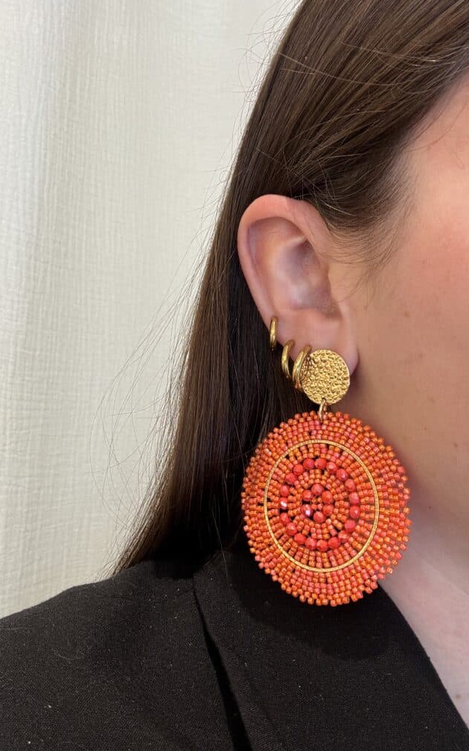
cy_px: 376
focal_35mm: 32
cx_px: 226
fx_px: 655
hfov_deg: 39.4
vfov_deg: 59.7
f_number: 1.9
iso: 50
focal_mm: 2.69
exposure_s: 1/50
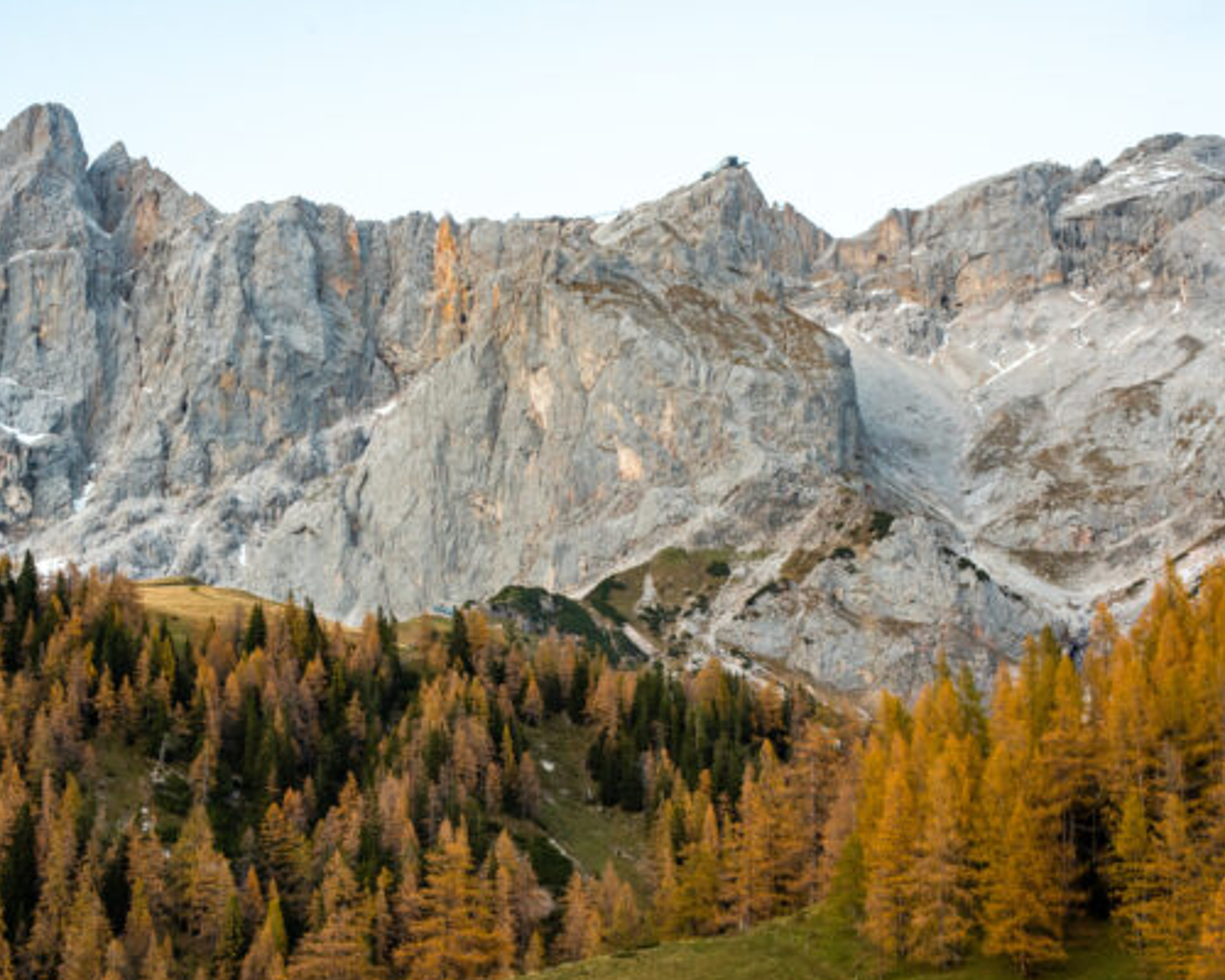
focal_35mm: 60
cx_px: 539
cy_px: 478
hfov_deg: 31.4
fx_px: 2175
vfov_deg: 25.4
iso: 640
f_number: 8
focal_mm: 50
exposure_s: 1/20
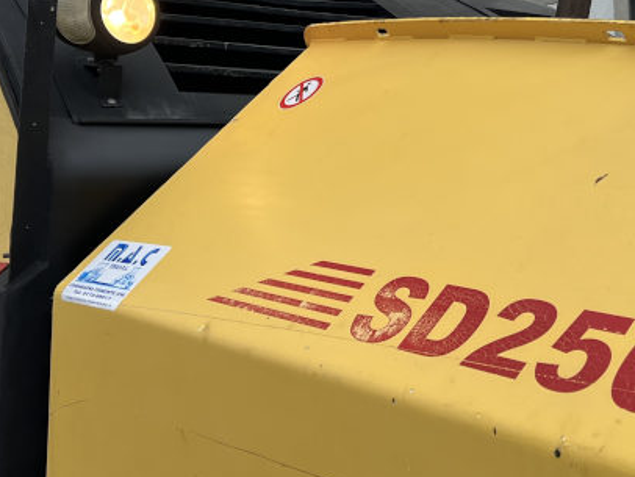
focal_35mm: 64
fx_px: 1175
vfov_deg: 22.1
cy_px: -6
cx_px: 404
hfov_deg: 30.1
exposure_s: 1/846
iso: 50
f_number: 1.5
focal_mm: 5.7
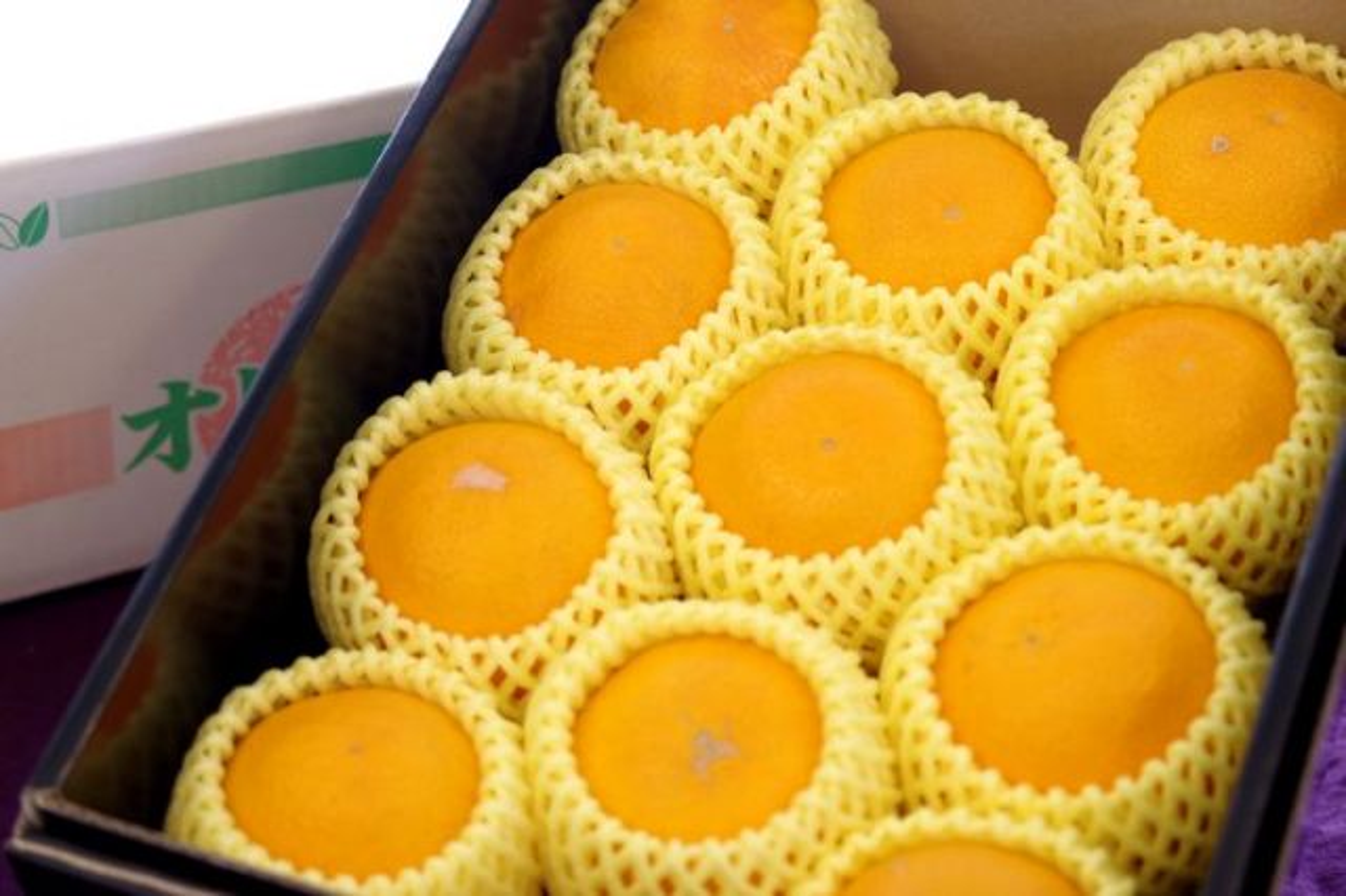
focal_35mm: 75
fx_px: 2803
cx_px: 673
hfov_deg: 27.0
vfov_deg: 18.2
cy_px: 448
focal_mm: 50
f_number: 2.8
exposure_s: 1/100
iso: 200
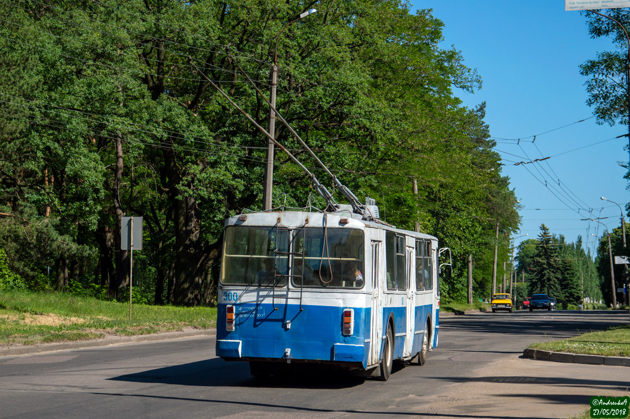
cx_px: 315
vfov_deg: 14.7
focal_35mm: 93
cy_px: 210
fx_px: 1626
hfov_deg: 21.9
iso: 100
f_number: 7.1
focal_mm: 62
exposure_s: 1/800
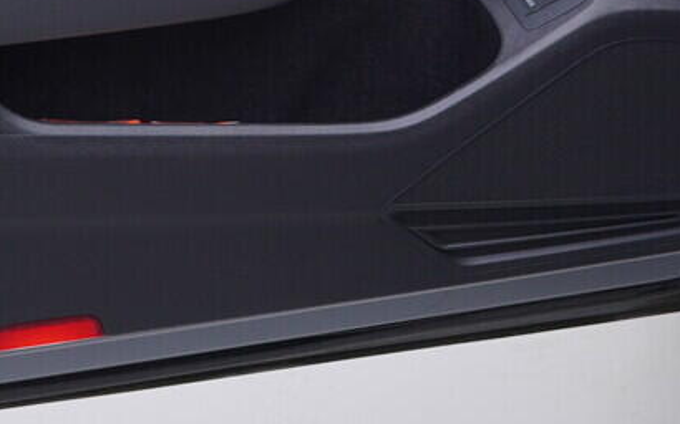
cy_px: -91
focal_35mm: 129
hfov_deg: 16.2
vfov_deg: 10.0
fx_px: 2390
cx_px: 289
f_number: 3.2
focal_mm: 24
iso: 125
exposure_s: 1/50
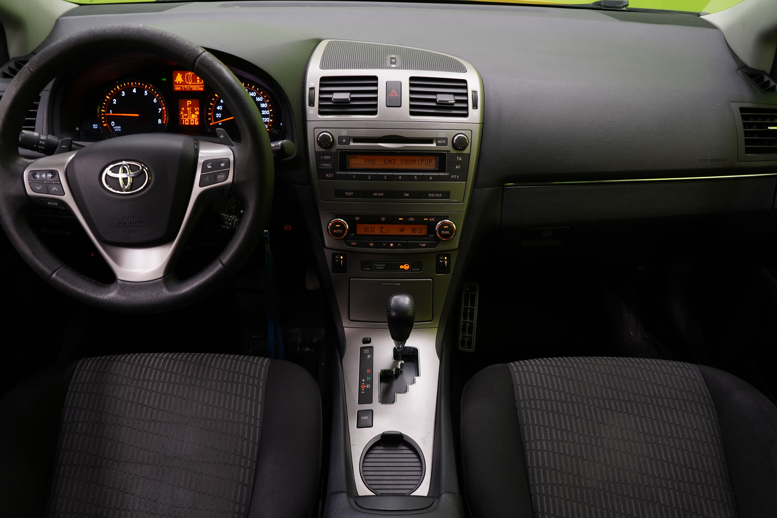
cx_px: 388
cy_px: 259
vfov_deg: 45.0
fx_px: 626
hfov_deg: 63.7
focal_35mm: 29
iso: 400
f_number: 6.3
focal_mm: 29
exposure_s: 1/10
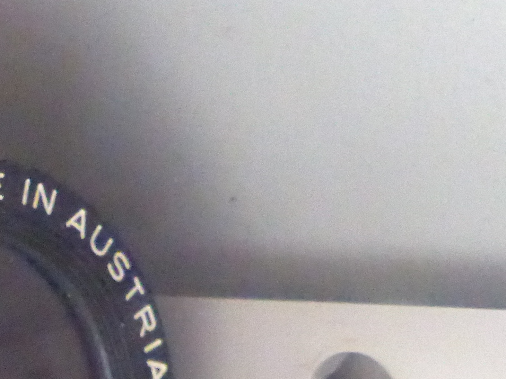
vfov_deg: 8.6
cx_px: -178
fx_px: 2500
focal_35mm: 171
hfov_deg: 11.2
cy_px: 481
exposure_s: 1/50
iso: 3200
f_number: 4.4
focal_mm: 9
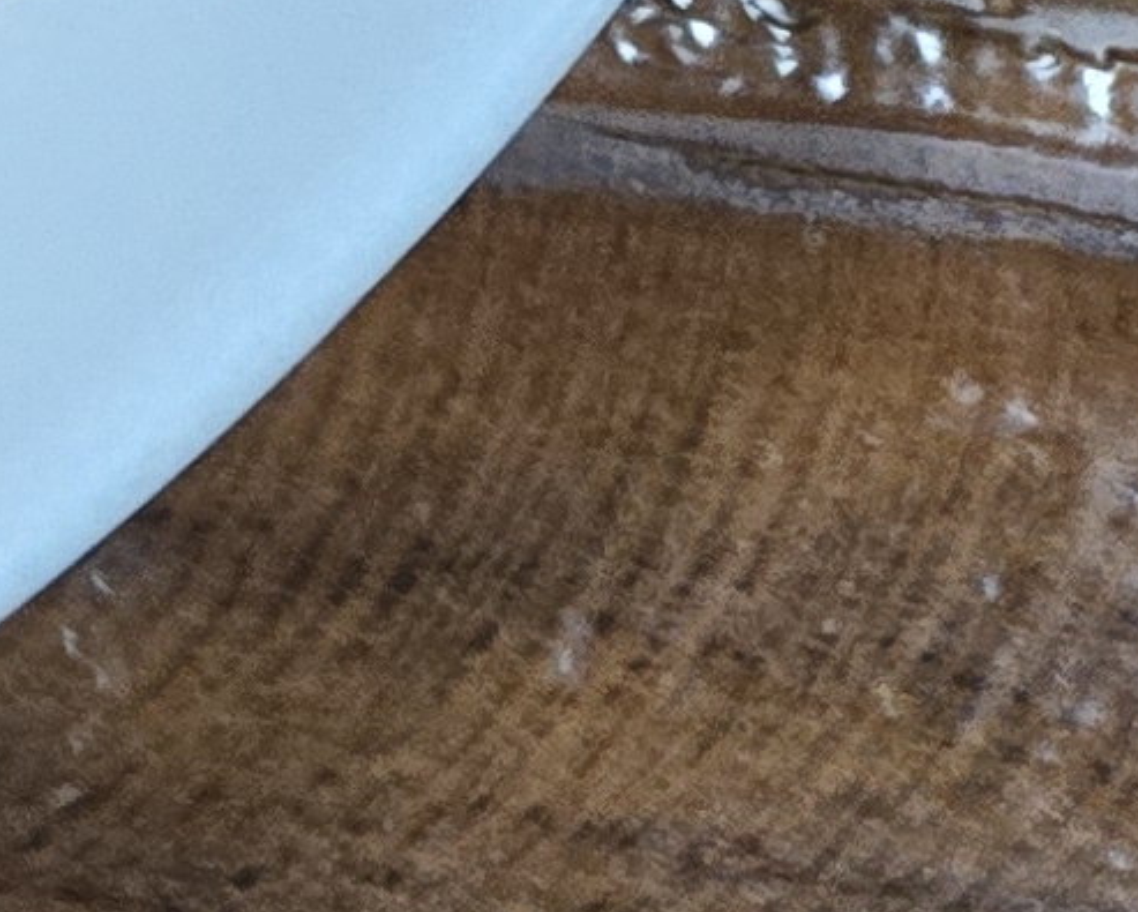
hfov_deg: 8.3
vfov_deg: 7.7
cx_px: -2636
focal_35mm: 182
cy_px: -1512
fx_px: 6133
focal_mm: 5.4
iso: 400
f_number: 1.8
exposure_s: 1/120
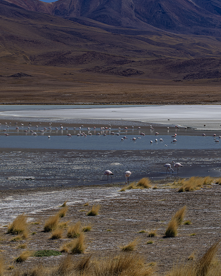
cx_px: 175
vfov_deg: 16.3
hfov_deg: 13.0
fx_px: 965
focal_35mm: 118
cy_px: 125
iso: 100
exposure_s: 1/200
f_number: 7.1
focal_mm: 70
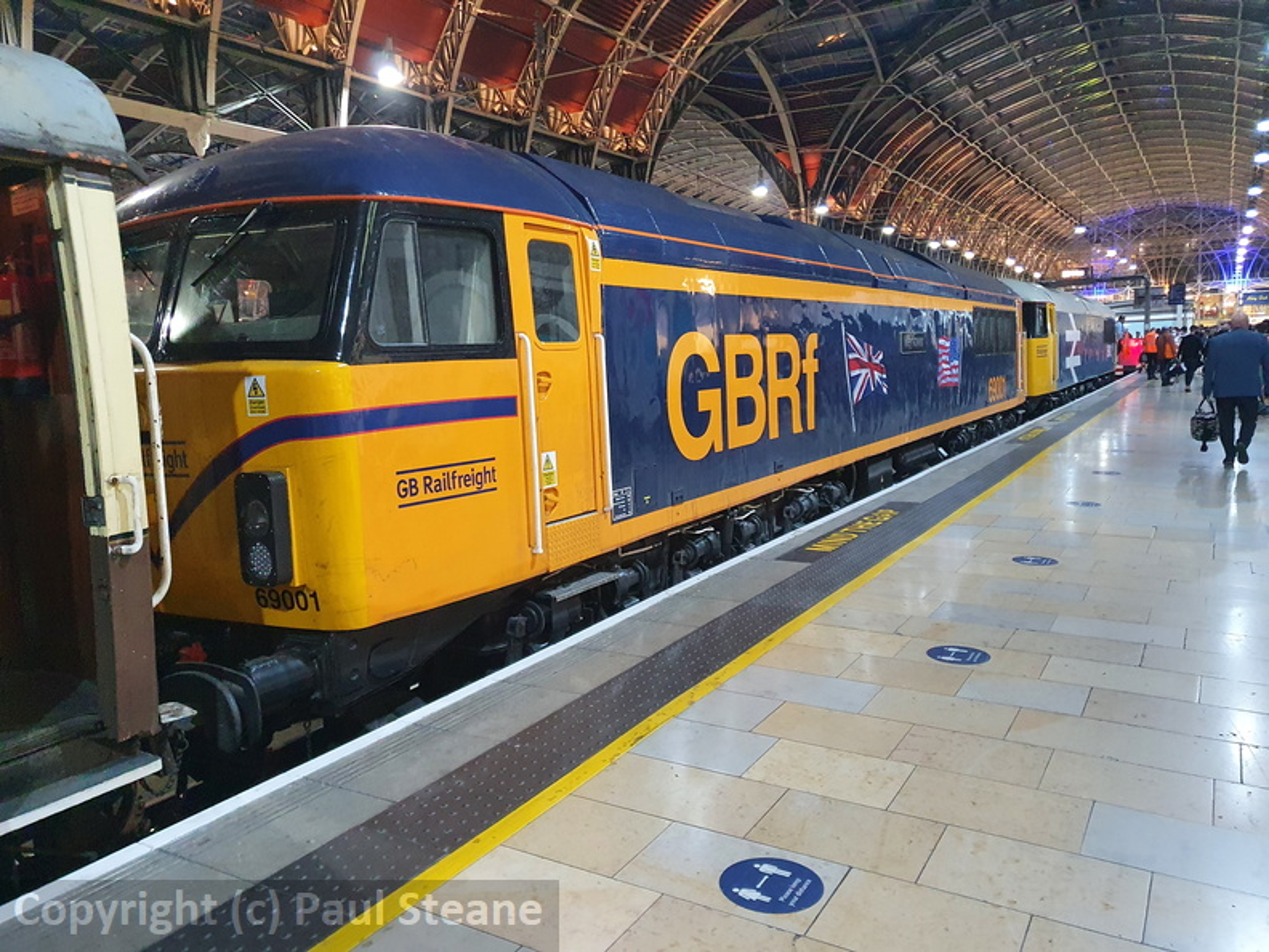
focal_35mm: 26
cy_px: 476
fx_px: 953
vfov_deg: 53.1
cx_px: 634
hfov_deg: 67.3
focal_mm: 4.32
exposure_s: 1/50
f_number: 1.5
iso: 500
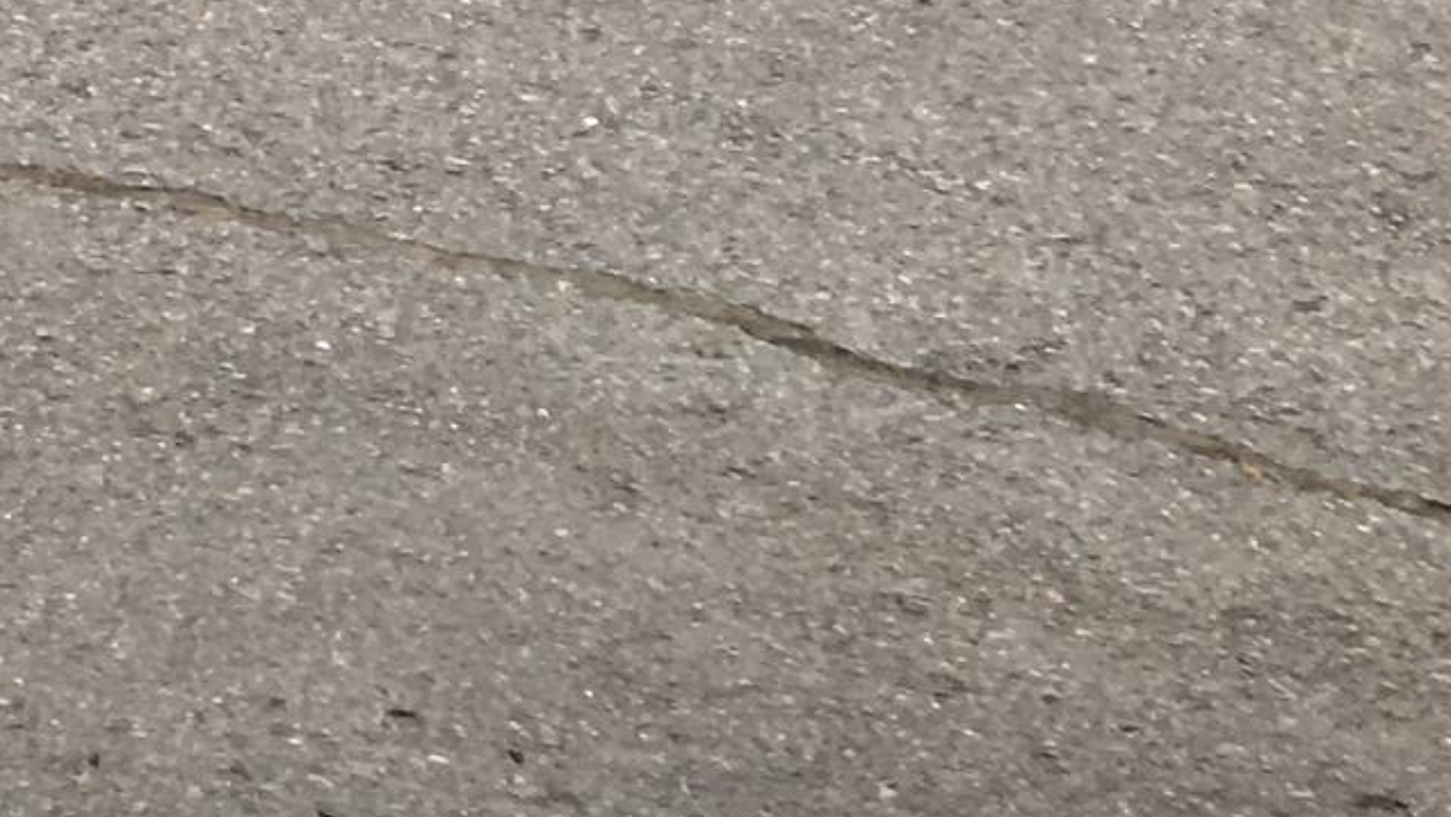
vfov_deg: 7.2
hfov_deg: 12.6
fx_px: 5734
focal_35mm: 149
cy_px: -1680
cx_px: -1476
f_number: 2.2
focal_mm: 4.15
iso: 25
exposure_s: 1/1451
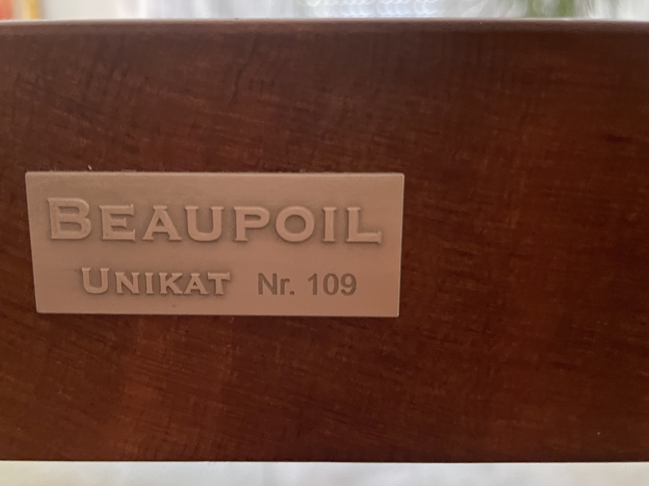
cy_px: 268
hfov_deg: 58.3
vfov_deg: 45.4
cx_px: 298
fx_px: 581
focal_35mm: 31
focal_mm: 4.2
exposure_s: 1/30
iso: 800
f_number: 1.6
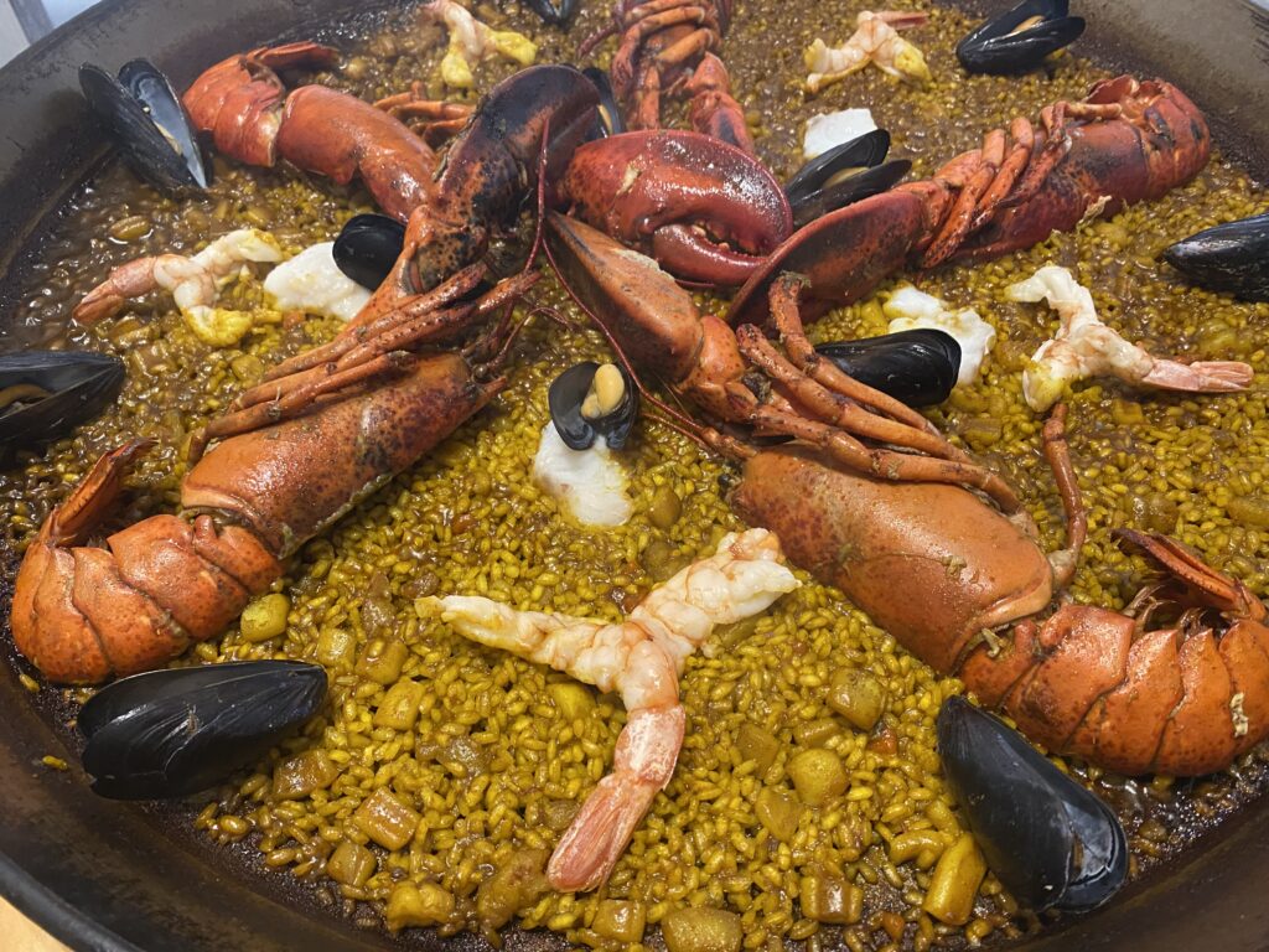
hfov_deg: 67.3
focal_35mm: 26
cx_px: 634
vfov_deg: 53.1
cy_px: 476
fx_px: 953
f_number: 1.8
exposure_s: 1/50
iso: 320
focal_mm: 4.25
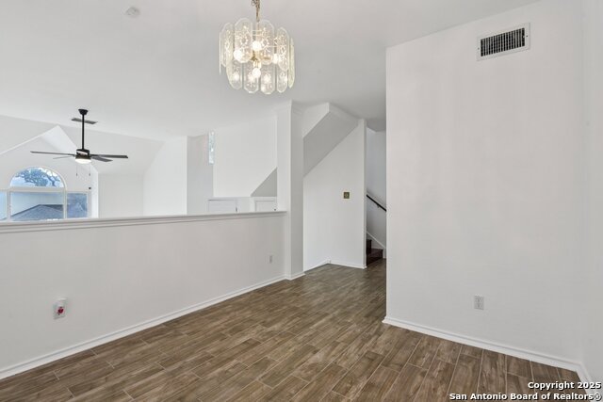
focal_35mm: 16
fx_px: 268
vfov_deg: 73.8
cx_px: 302
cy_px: 201
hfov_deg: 96.7
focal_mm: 16
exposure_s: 1/15
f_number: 8
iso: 560
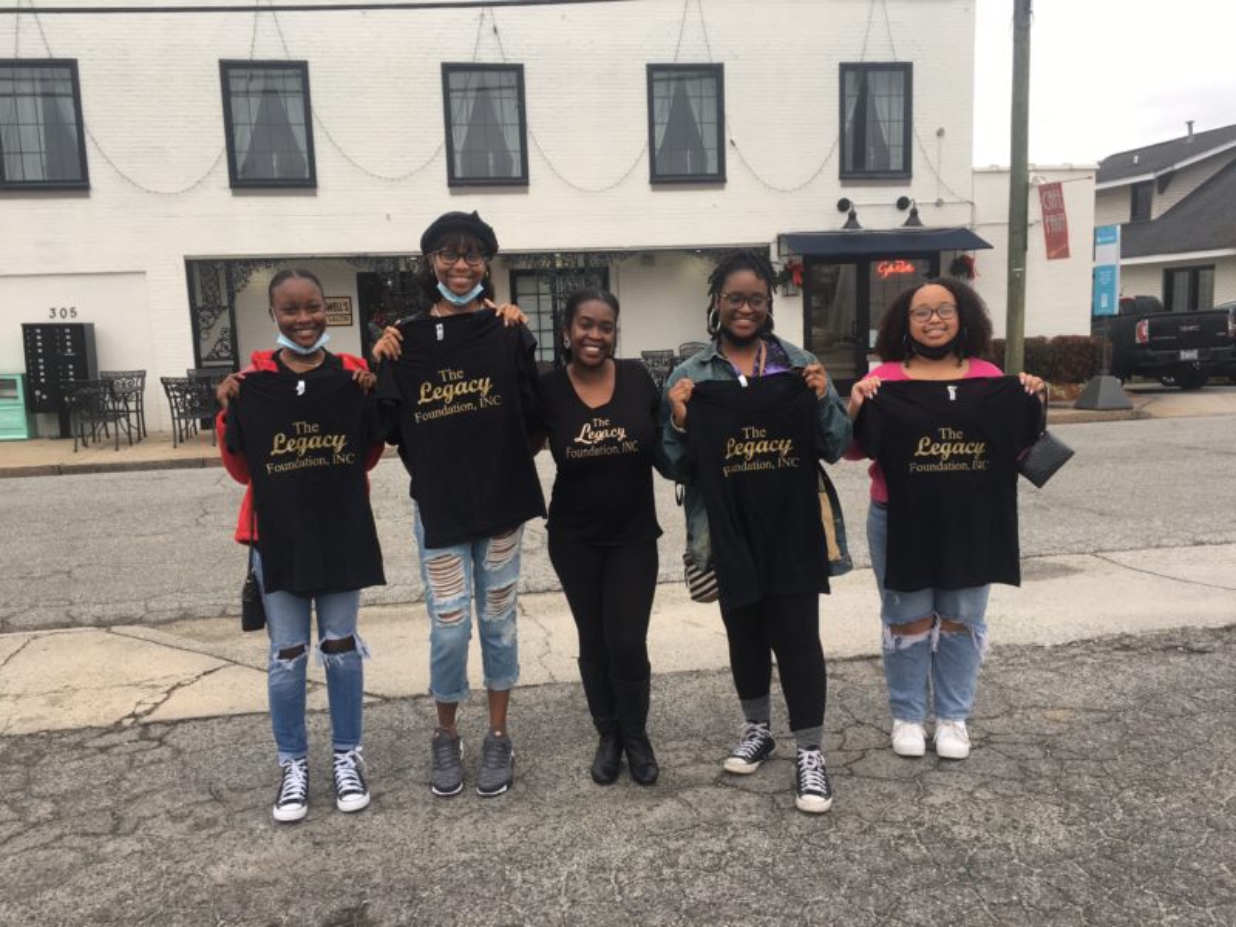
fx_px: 1035
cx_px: 618
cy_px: 464
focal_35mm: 29
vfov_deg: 48.2
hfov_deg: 61.7
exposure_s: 1/120
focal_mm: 4.15
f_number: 2.2
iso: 32
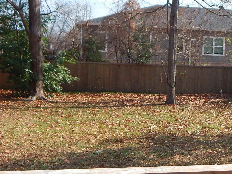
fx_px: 456
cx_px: 220
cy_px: 91
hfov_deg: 27.3
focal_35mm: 68
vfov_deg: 21.6
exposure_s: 1/800
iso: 125
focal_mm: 5.6
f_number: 3.2
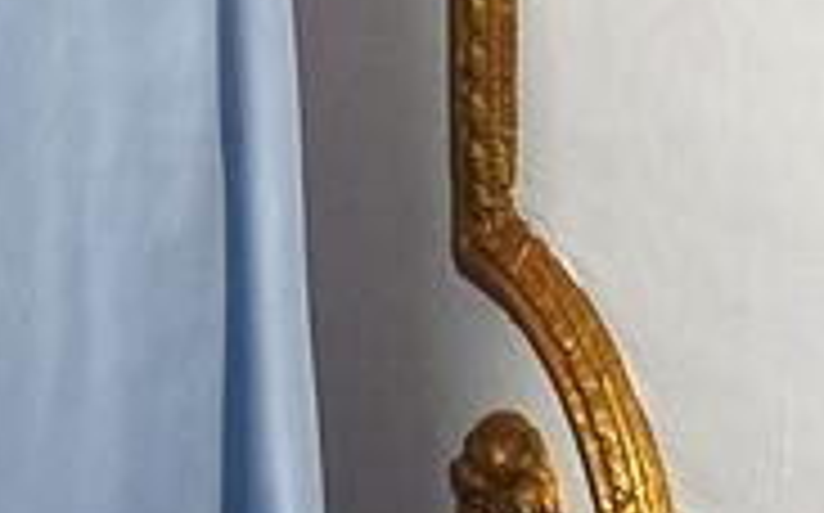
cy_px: -612
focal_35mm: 241
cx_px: 72
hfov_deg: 8.7
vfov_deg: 5.3
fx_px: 5407
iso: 500
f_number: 5
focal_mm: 36
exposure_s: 1/125
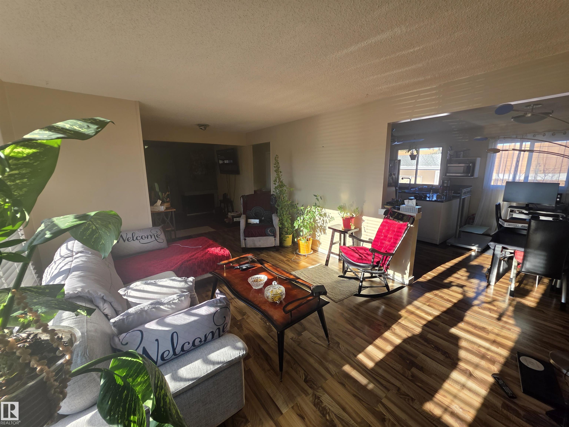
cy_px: 214
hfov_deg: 106.2
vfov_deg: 89.9
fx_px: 214
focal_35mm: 13
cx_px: 284
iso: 25
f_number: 1.9
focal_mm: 2.2
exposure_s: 1/120
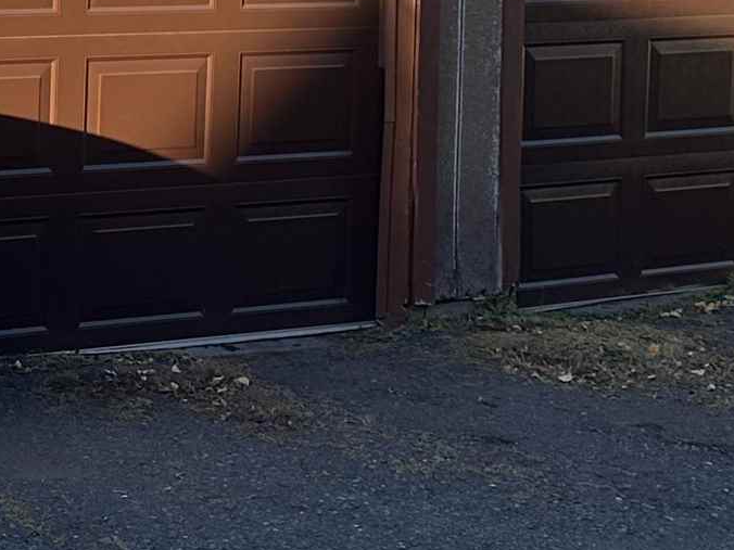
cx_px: -107
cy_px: 0
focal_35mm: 109
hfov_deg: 17.3
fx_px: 2311
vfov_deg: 13.4
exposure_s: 1/1779
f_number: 1.78
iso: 80
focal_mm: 6.86
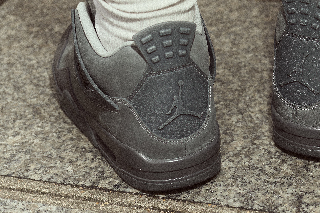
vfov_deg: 13.0
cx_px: 238
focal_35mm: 105
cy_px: 69
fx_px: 933
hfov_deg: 19.3
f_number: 5.6
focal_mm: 60
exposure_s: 1/125
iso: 100
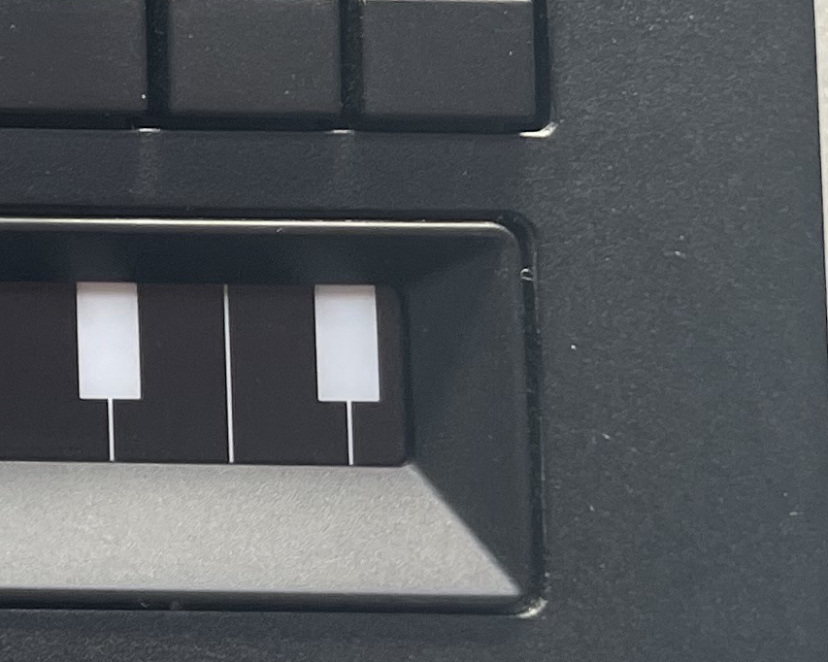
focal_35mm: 120
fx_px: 2940
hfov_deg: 13.9
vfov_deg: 12.3
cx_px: -756
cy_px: -281
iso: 50
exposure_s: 1/121
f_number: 1.6
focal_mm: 4.2
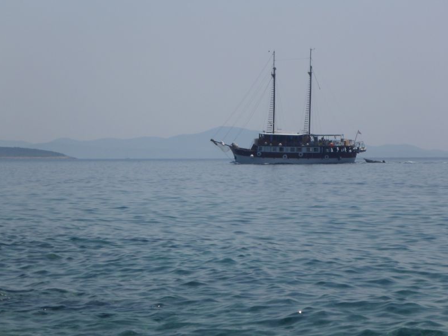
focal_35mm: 142
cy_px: 167
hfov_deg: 13.9
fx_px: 1838
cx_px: 223
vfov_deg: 10.5
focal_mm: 22.8
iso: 100
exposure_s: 1/1000
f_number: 5.9
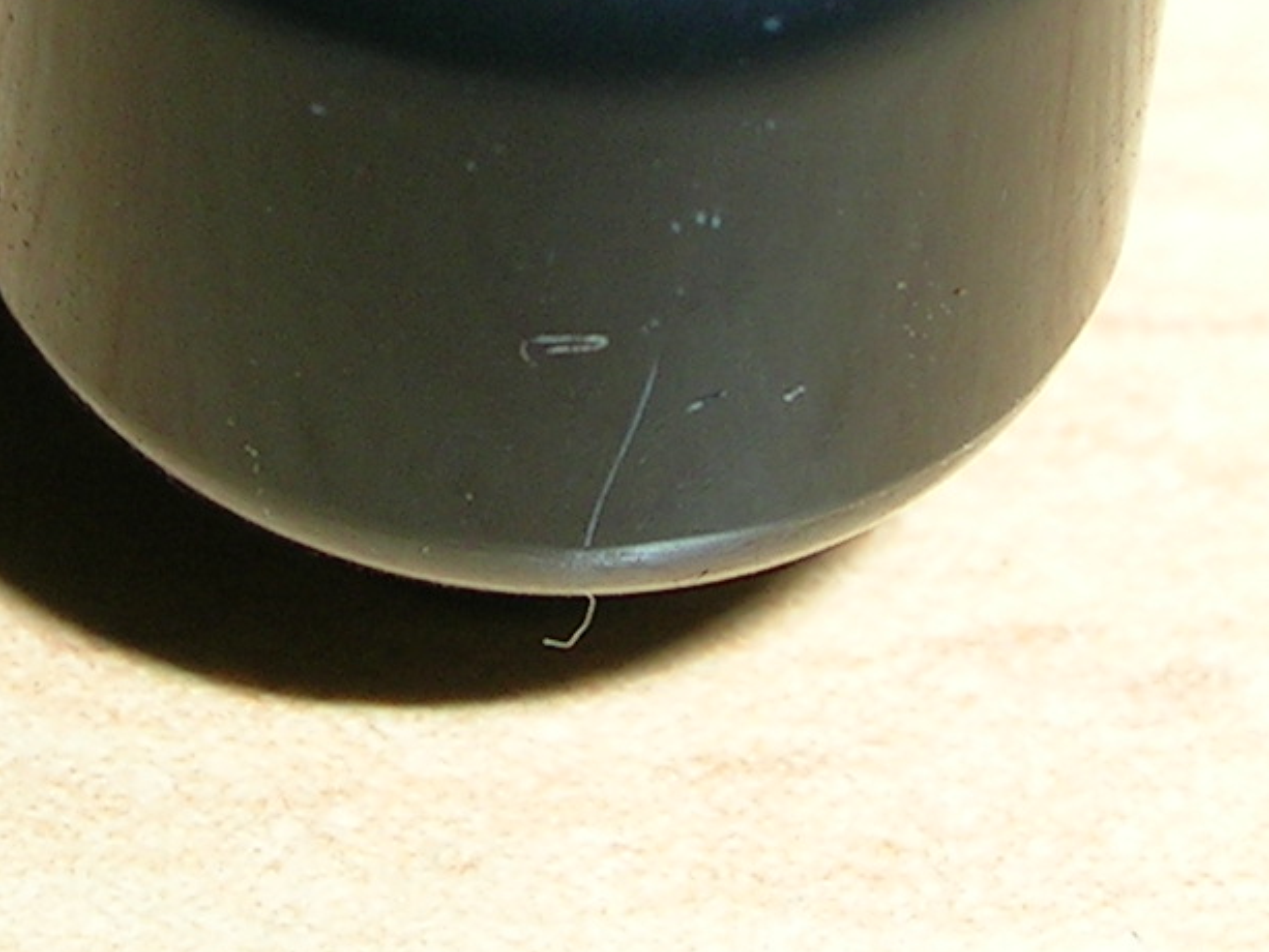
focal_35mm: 177
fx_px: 6490
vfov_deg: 8.4
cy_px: 35
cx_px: 460
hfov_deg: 11.2
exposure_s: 1/60.1
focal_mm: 8
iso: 50
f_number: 5.5
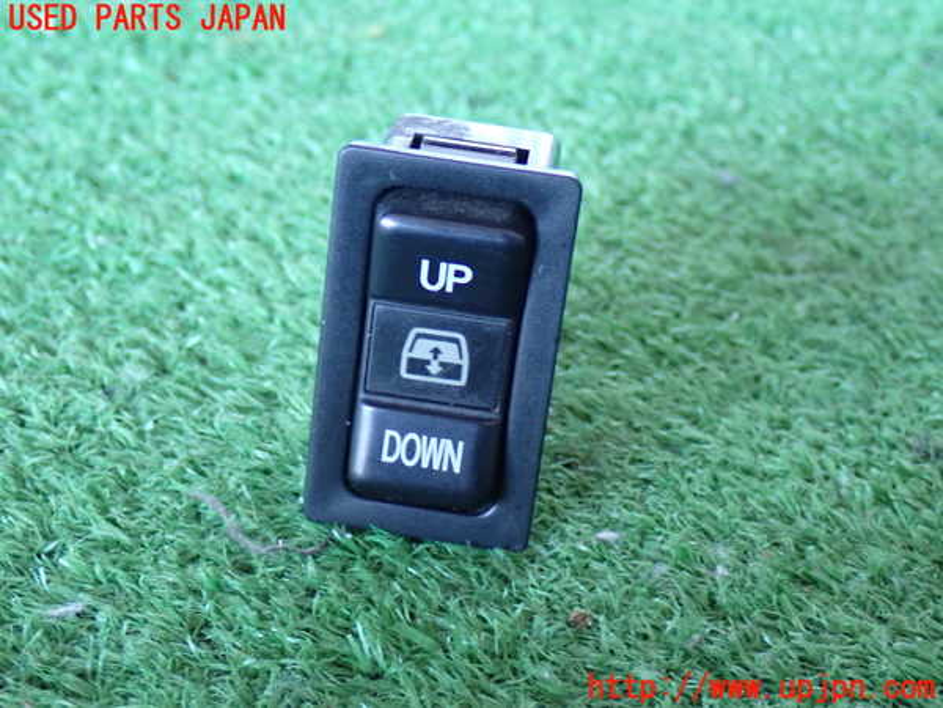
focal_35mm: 67
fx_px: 1825
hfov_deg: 29.0
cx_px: 472
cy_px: 354
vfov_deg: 21.9
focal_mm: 11.88
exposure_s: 1/20
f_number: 3.8
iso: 800
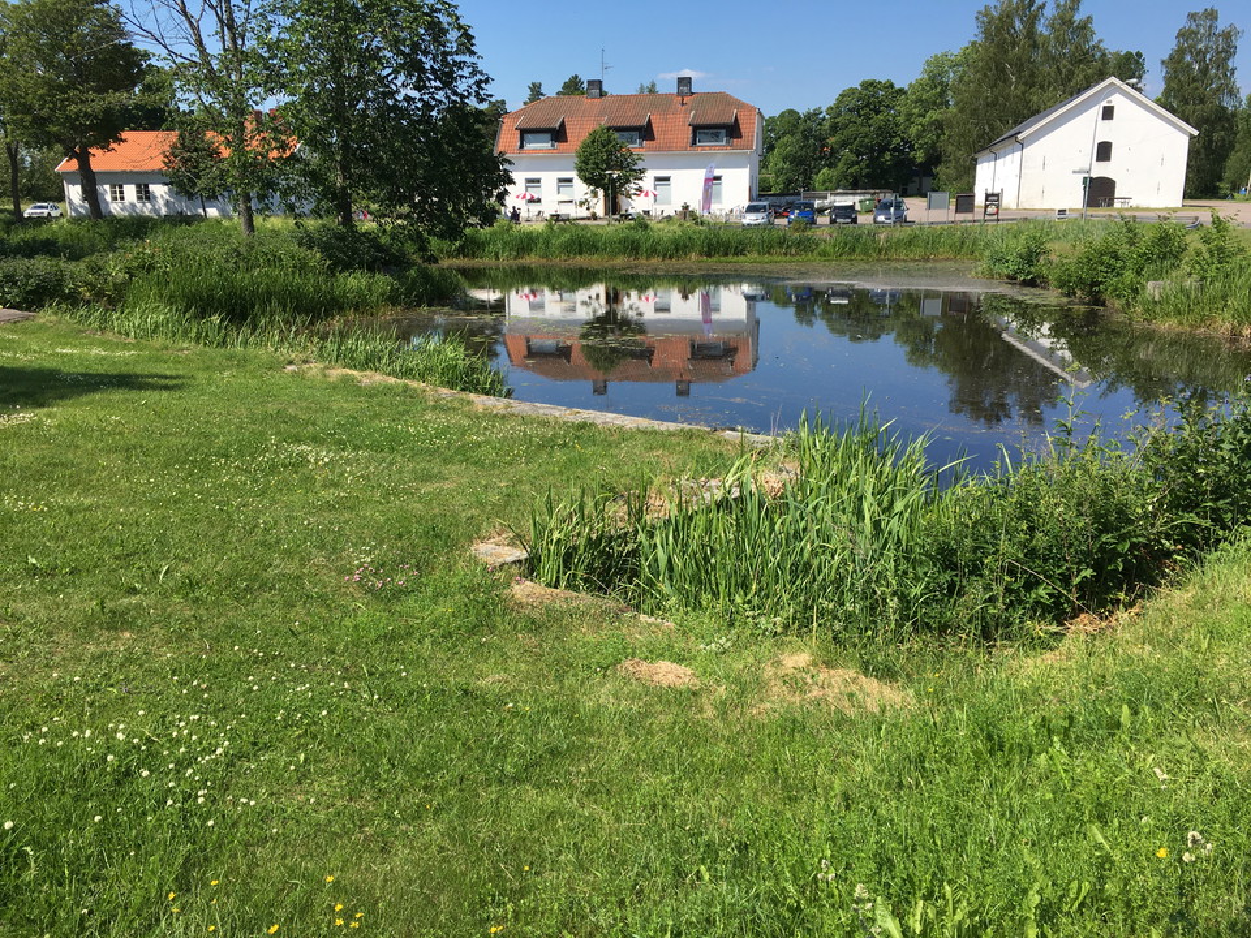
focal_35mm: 29
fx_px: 1048
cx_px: 626
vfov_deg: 48.2
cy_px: 469
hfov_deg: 61.7
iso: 25
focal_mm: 4.15
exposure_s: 1/1374
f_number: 2.2
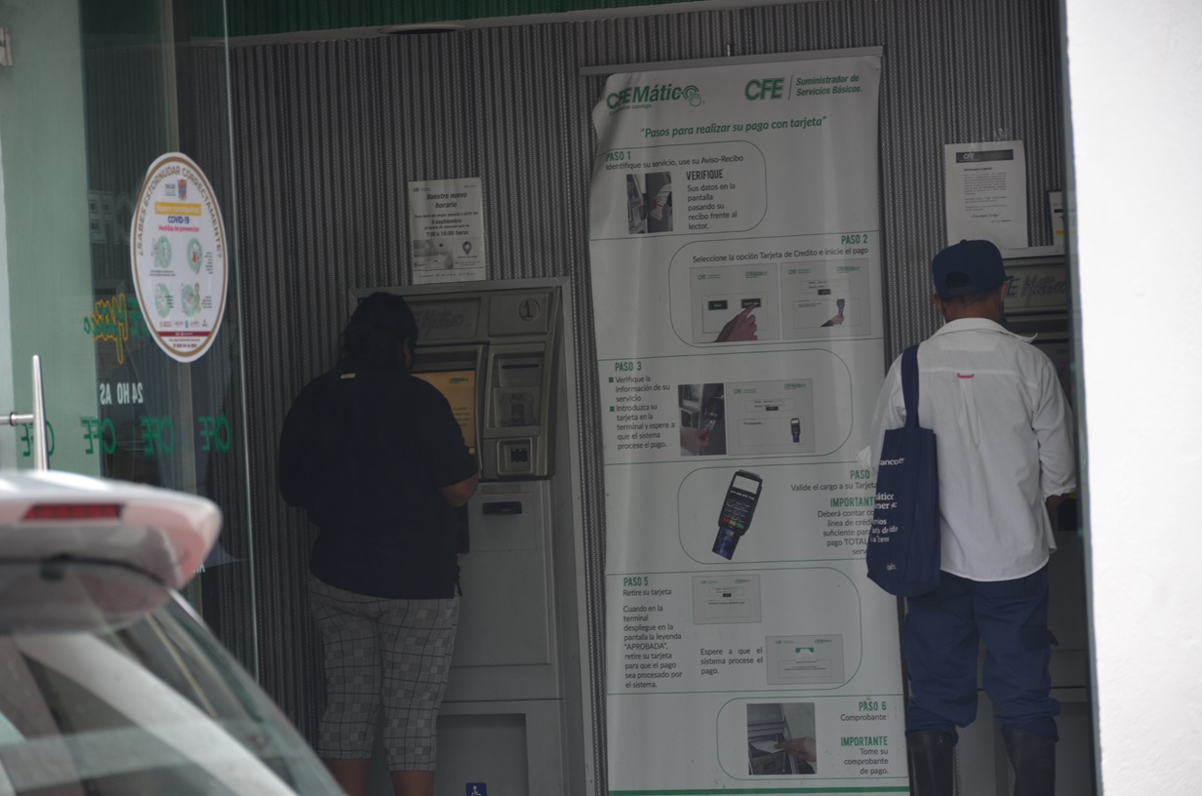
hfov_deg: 13.1
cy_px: 398
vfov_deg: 8.7
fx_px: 5248
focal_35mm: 158
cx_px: 601
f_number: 5.6
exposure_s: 1/125
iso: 220
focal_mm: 105
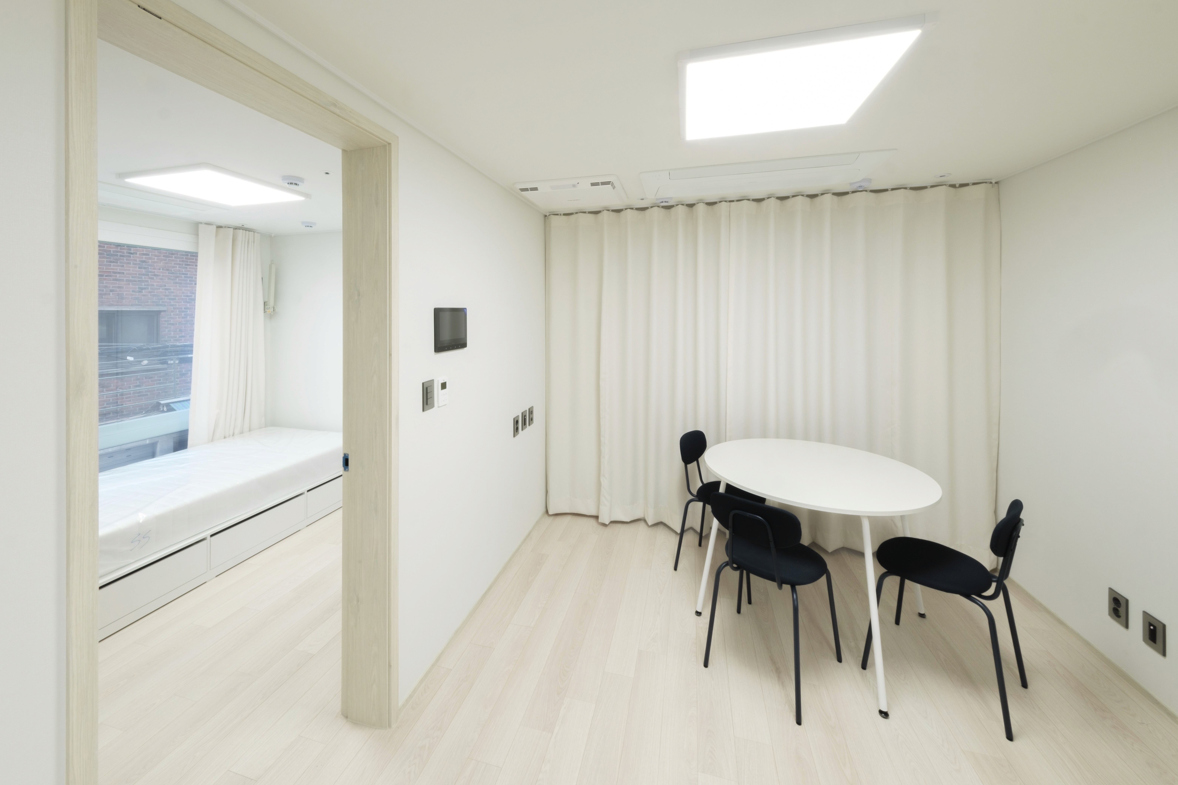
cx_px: 589
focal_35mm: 12
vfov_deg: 90.0
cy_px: 392
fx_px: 393
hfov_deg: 112.6
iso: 160
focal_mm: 8
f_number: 16
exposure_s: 1/1.25
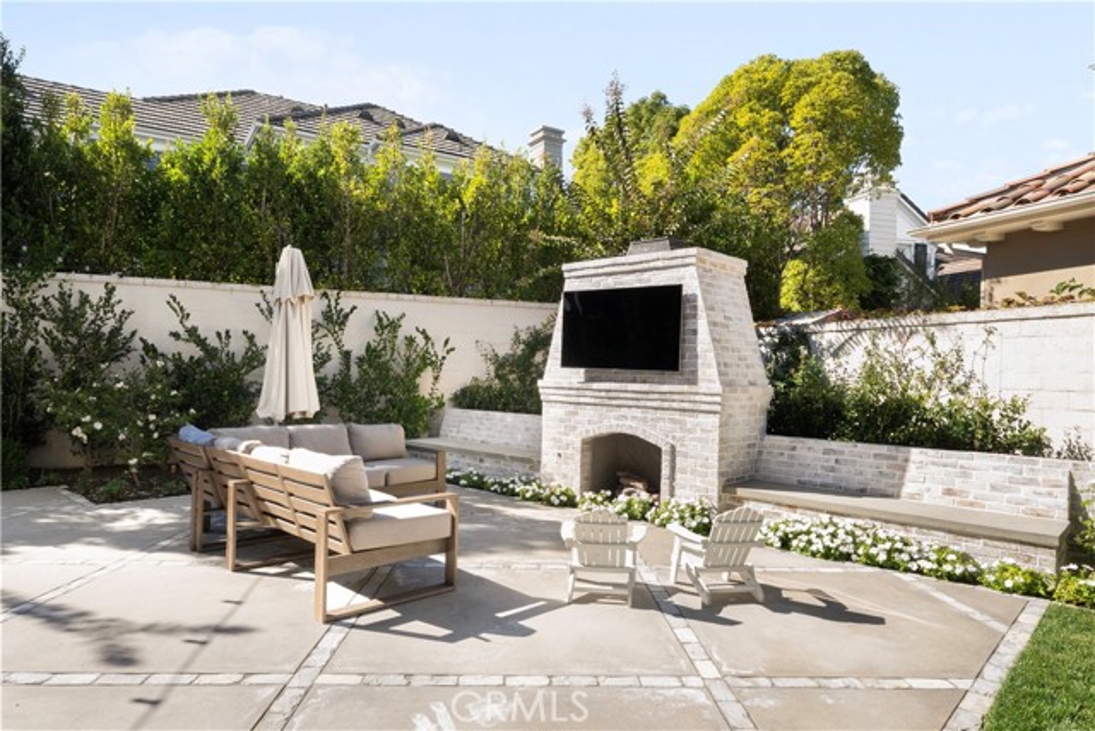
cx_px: 548
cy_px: 366
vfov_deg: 59.5
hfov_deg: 81.2
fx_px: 639
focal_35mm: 21
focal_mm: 21
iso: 640
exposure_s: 1/30
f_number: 20
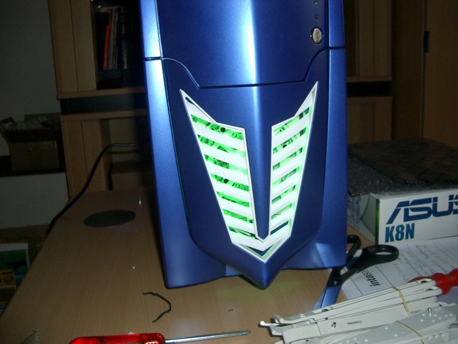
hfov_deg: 52.6
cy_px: 172
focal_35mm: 35
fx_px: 463
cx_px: 229
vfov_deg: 40.7
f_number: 2.6
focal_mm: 5.8
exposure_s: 1/40
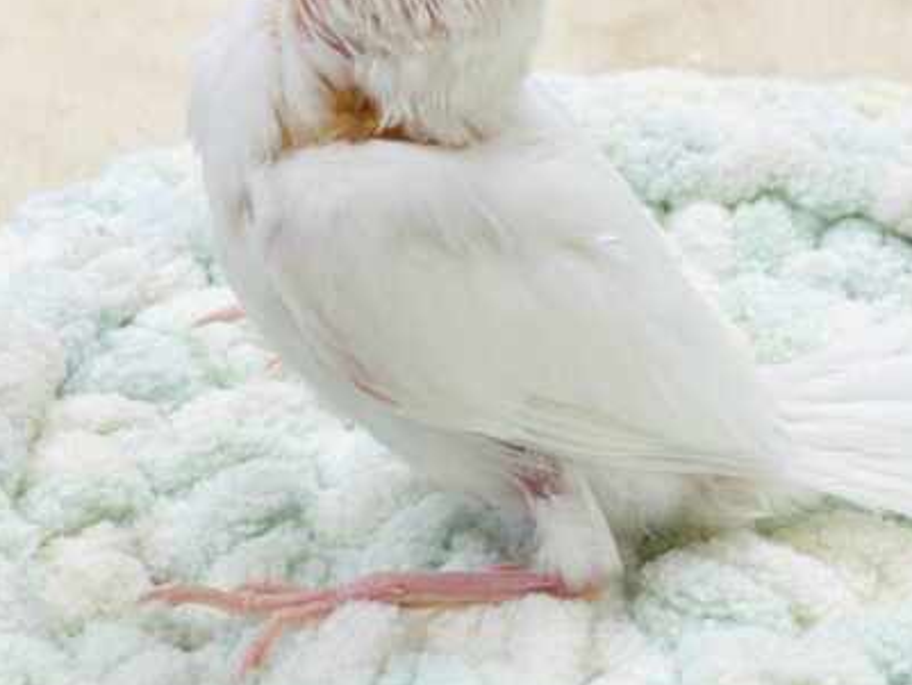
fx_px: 2187
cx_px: 464
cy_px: 200
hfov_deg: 23.6
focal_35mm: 83
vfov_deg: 17.7
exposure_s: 1/99
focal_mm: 6
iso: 50
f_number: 2
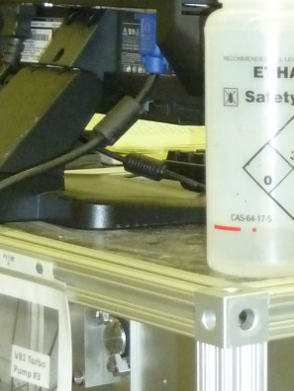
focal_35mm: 128
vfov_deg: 15.4
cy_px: 207
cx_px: 557
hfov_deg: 10.7
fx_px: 1450
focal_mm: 5.3
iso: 400
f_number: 3.5
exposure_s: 1/30
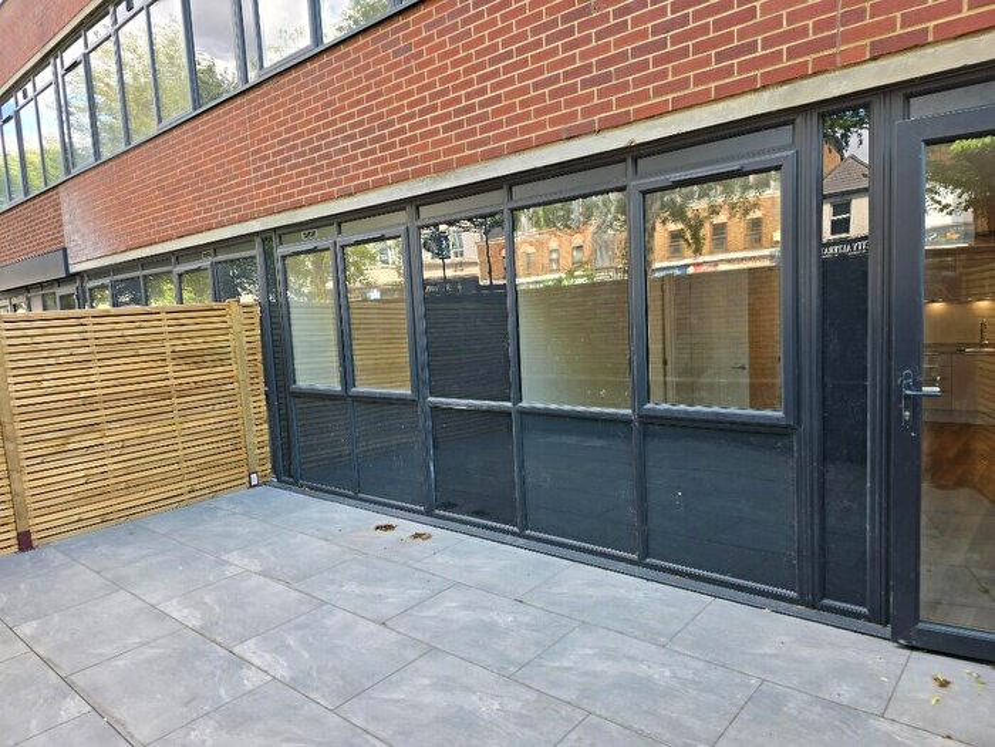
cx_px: 498
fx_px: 661
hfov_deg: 73.9
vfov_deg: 58.9
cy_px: 374
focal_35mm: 23
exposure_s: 1/180
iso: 40
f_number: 1.7
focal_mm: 6.3
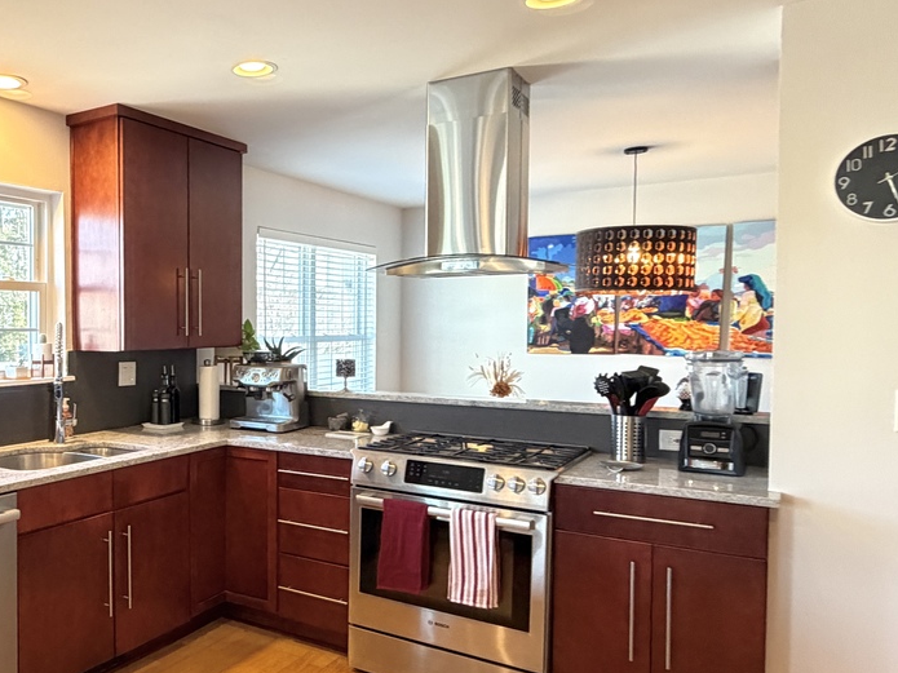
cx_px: 169
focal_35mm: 29
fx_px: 752
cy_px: 406
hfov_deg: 56.8
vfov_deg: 47.9
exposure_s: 1/60
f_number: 2.2
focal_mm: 2.22
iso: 400
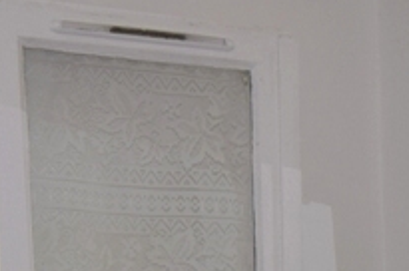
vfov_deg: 10.6
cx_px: 297
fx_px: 1248
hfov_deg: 18.5
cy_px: 658
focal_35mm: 110
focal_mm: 10
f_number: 5.6
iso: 100
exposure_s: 1/125
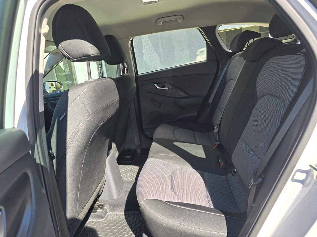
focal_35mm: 23
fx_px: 211
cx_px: 158
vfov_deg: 58.9
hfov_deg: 73.9
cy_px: 118
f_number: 1.7
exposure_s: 1/180
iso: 20
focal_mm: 6.3
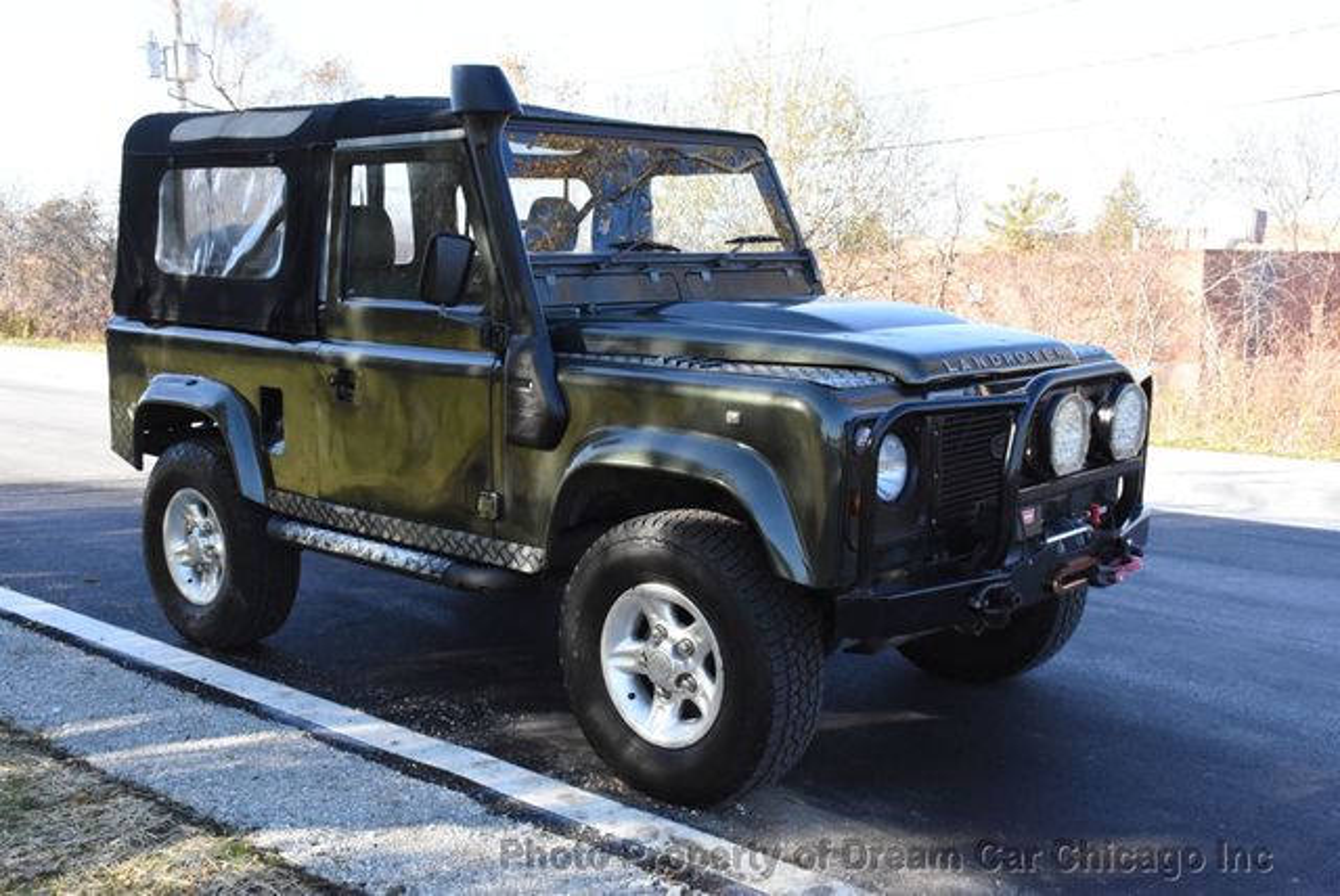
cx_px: 670
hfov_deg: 49.5
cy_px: 448
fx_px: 1453
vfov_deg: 34.3
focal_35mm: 39
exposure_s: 1/400
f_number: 13
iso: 2000
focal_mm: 26
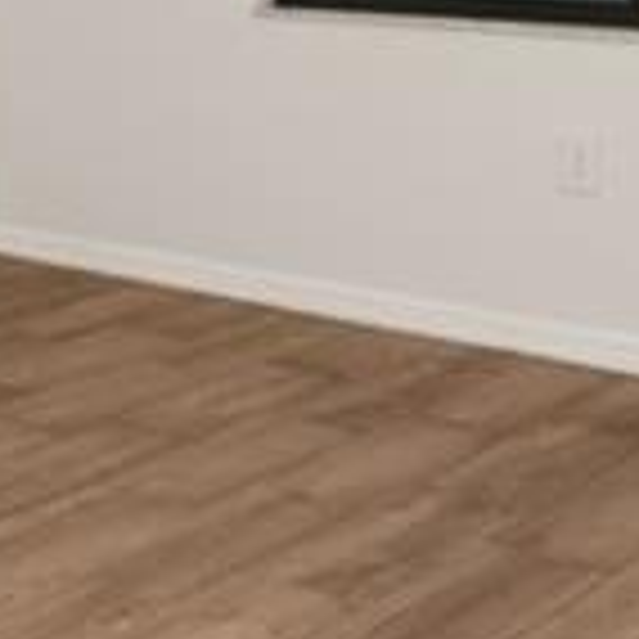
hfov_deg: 17.8
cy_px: -176
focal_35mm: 86
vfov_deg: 18.8
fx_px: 1796
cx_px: -346
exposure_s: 1/2.5
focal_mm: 14
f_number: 11
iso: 400
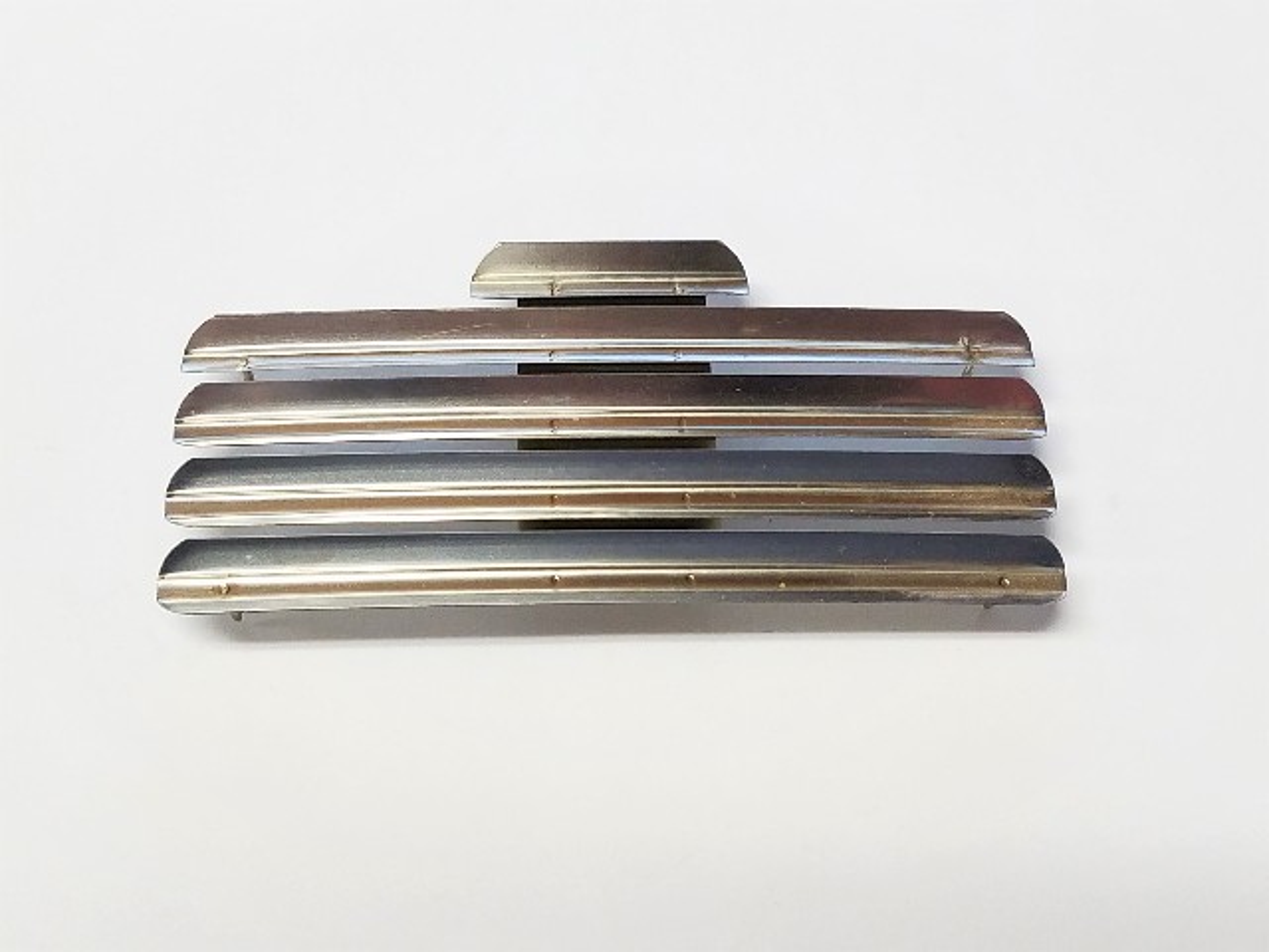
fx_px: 953
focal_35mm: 26
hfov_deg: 67.3
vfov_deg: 53.1
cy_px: 476
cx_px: 634
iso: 160
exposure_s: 1/60
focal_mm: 4.2
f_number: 1.7
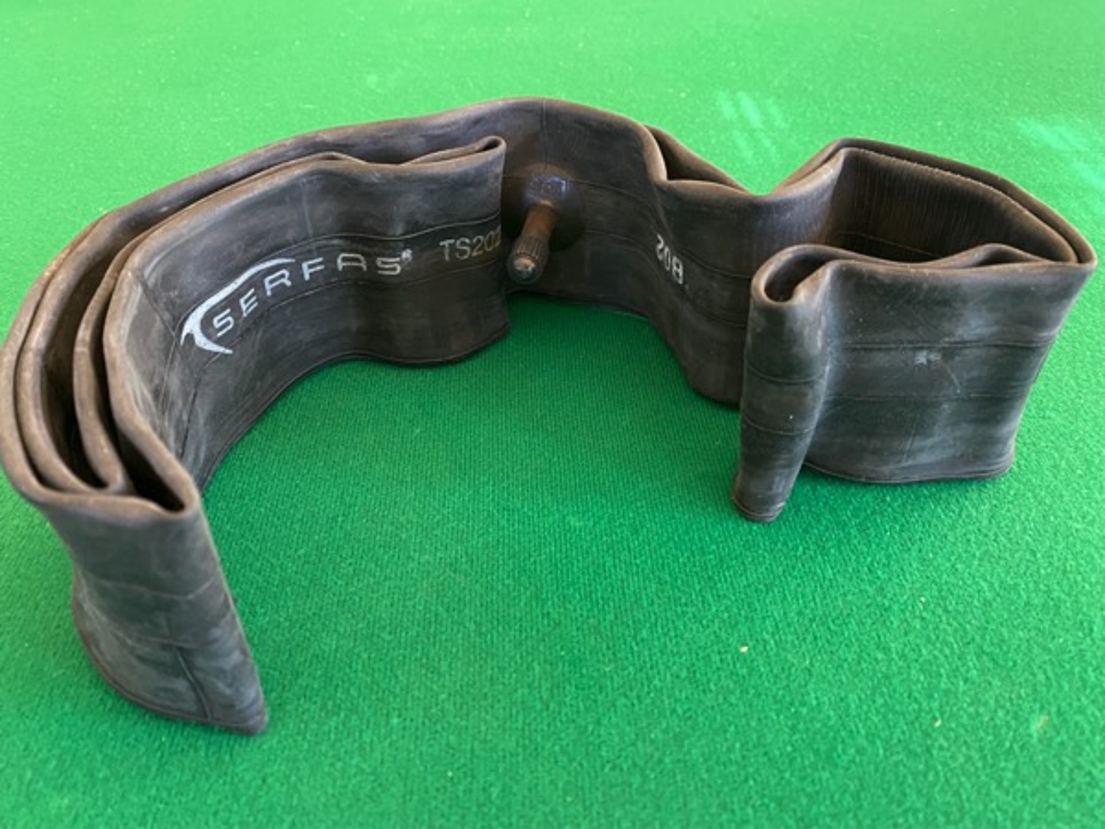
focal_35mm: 26
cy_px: 414
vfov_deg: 53.1
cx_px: 552
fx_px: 830
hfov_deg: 67.3
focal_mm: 4.25
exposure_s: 1/30
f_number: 1.8
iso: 800
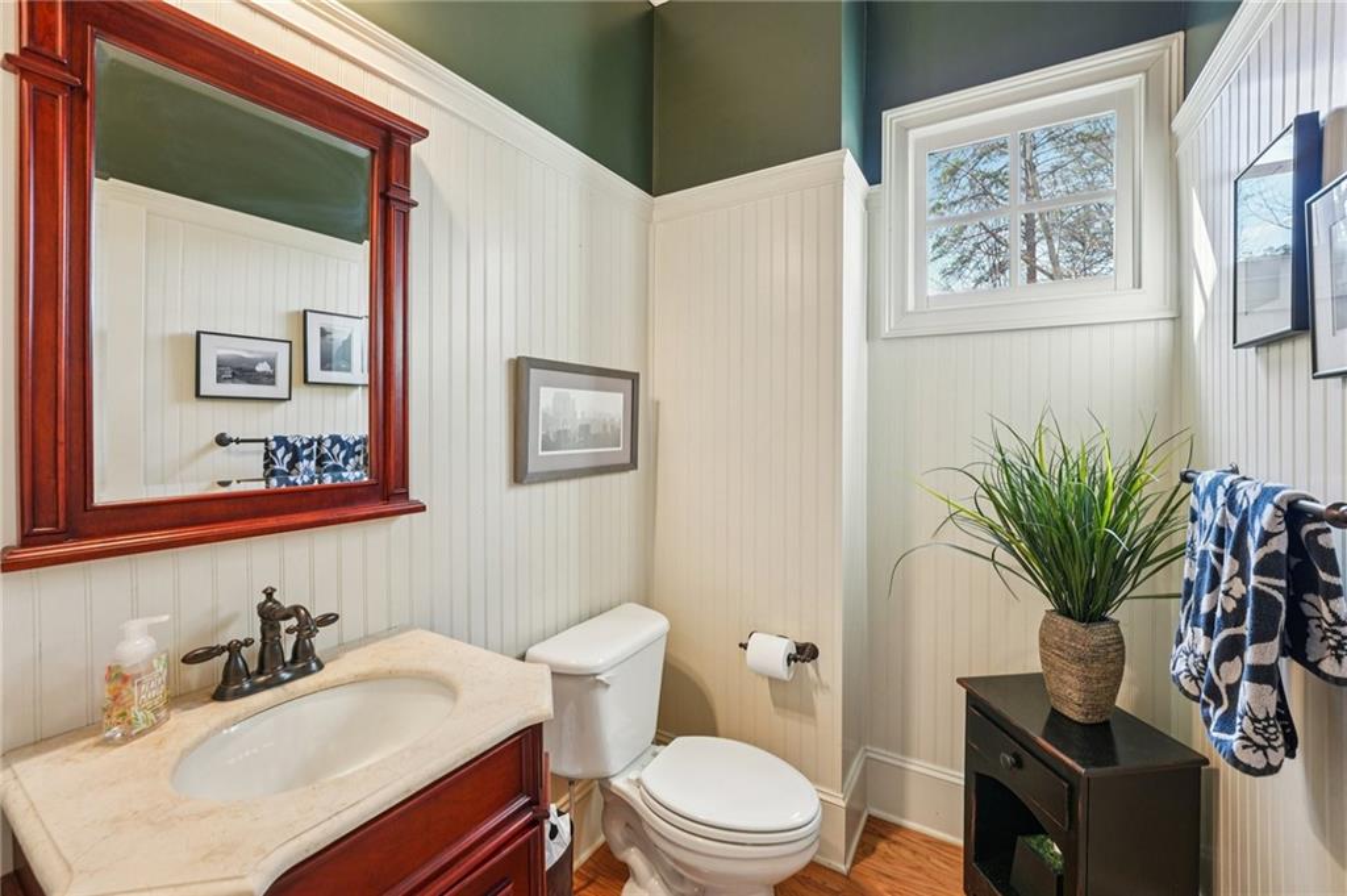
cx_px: 674
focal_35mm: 14
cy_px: 448
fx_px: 523
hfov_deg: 104.3
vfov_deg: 81.1
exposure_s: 1/25
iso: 320
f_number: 8
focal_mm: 14
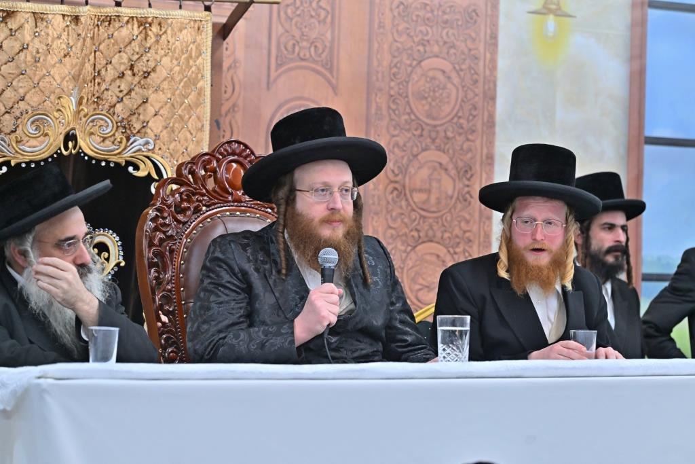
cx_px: 348
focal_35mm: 120
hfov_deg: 17.1
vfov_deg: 11.4
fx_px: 2317
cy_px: 232
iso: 800
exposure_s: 1/200
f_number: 4
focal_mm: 120
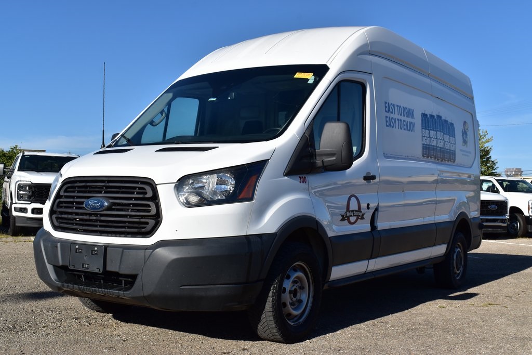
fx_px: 621
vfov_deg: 31.9
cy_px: 178
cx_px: 266
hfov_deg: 46.4
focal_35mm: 42
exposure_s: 1/500
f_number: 11
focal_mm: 28
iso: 320
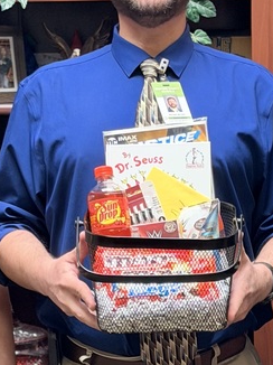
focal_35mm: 151
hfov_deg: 9.8
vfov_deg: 13.1
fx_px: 1590
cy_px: 262
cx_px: 138
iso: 500
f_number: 1.78
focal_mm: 6.76
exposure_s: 1/40
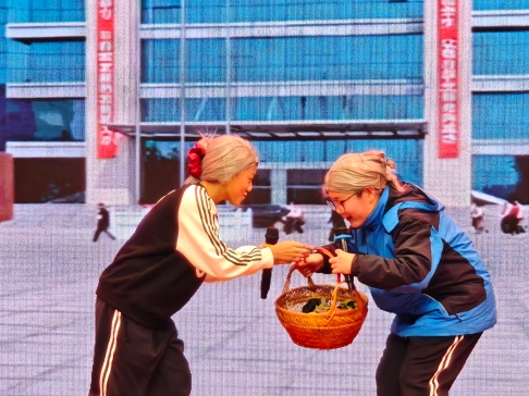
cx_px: 315
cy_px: 246
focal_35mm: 277
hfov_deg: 7.2
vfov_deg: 5.4
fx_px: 4231
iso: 320
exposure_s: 1/105
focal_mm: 9
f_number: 2
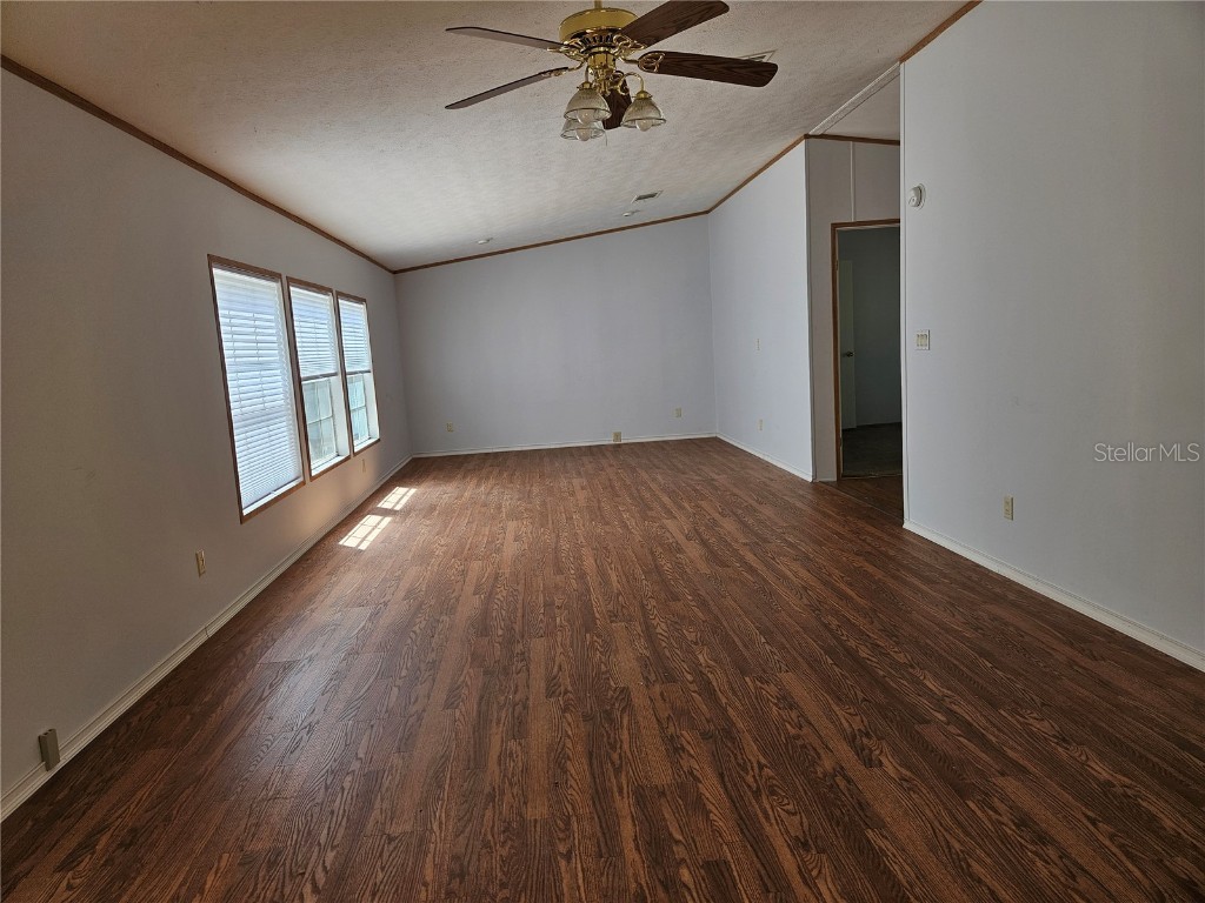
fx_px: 801
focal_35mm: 23
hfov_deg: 73.9
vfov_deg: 58.9
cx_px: 602
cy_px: 452
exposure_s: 1/120
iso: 32
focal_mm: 5.4
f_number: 1.8
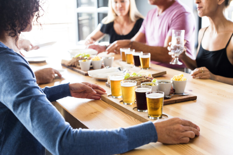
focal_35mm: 50
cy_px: 78
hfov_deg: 39.6
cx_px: 116
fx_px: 324
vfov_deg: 27.0
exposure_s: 1/200
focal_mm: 50
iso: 640
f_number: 4
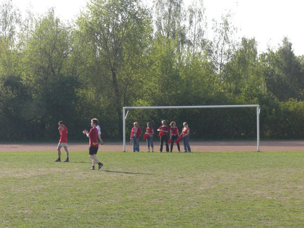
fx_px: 1001
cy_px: 114
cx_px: 152
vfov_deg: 13.0
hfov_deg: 17.3
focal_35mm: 114
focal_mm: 18.9
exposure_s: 1/200
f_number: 5.4
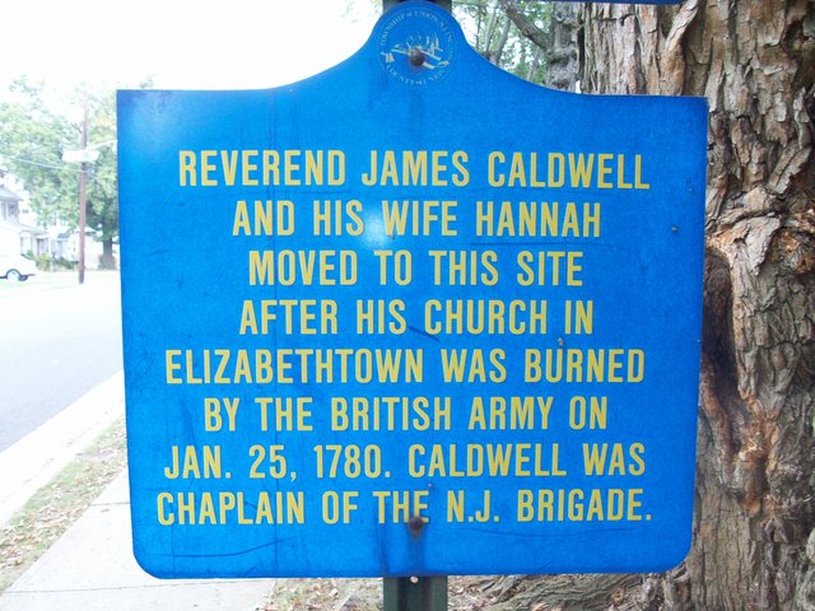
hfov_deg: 54.0
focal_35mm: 34
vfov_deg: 41.8
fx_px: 800
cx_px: 408
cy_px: 306
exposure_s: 1/60
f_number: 2.8
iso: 160
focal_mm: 5.7
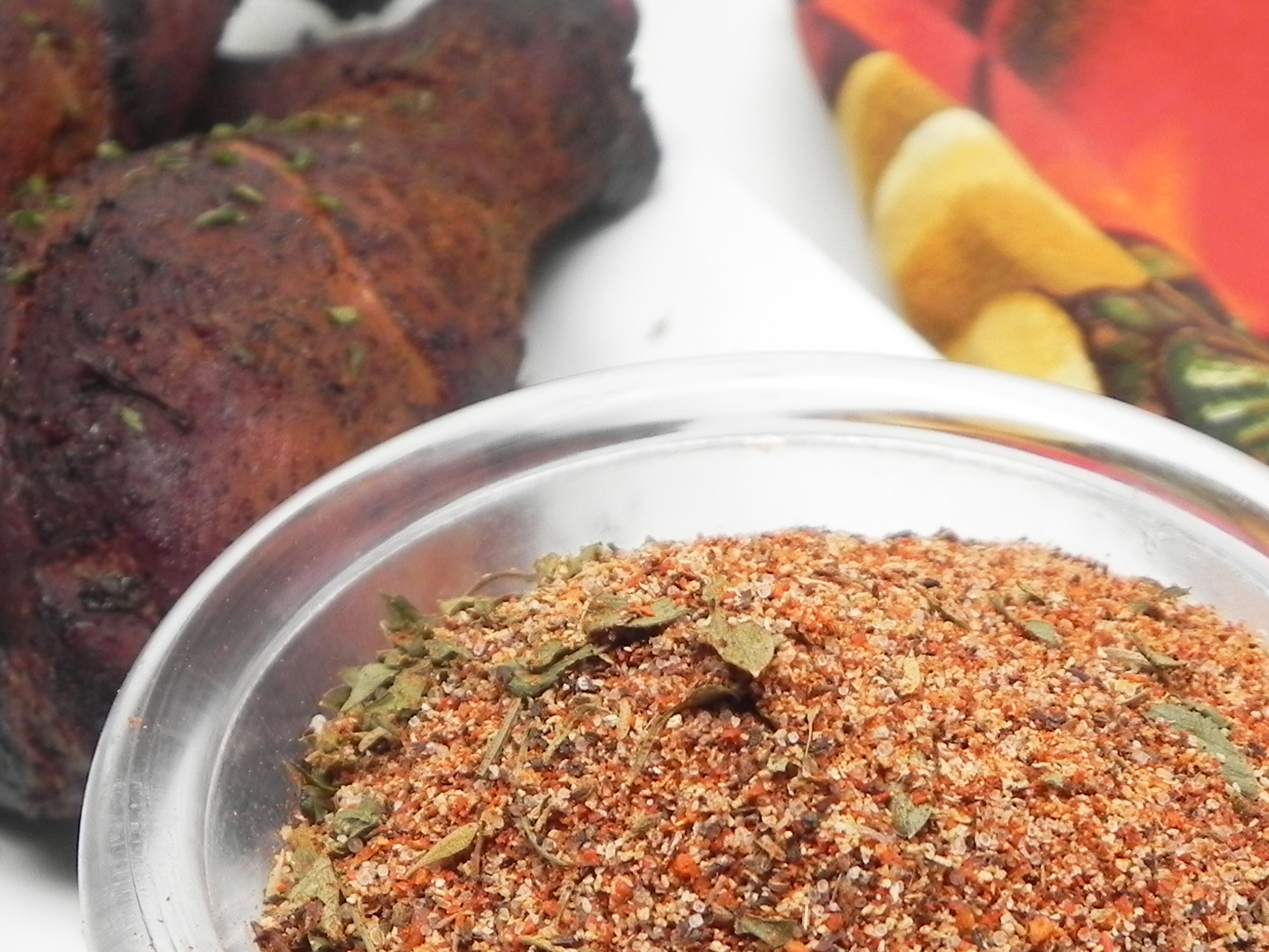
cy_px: 791
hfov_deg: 33.8
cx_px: 571
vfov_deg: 25.1
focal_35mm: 57
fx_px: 2090
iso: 160
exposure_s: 1/41
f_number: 2.8
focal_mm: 5.2
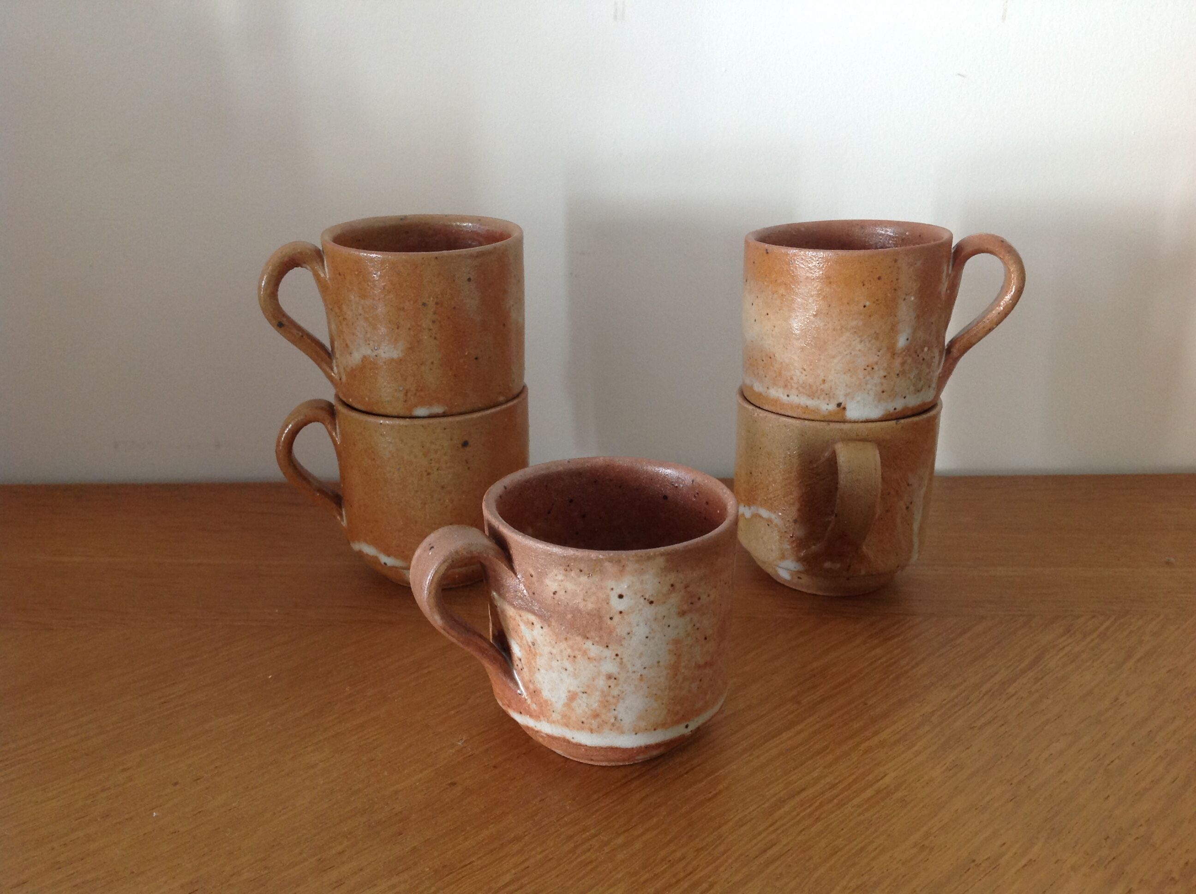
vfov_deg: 40.6
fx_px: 1207
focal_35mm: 35
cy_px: 447
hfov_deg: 52.7
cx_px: 598
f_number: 2.4
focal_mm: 4.28
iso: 100
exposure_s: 1/15
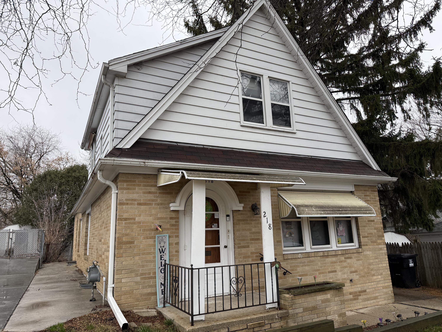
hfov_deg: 71.6
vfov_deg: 56.8
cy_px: 166
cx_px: 221
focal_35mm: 24
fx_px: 306
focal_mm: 6.76
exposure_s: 1/461
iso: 100
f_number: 1.78
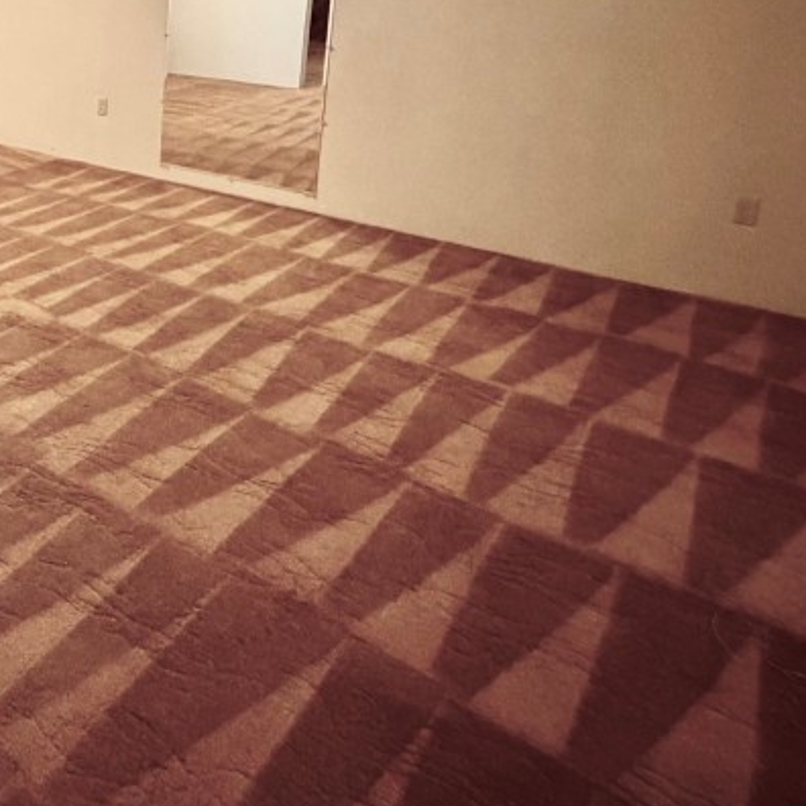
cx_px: -14
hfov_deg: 43.2
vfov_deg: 47.6
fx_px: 843
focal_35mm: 32
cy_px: 134
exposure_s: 1/60
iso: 1250
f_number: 2.2
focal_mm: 2.22
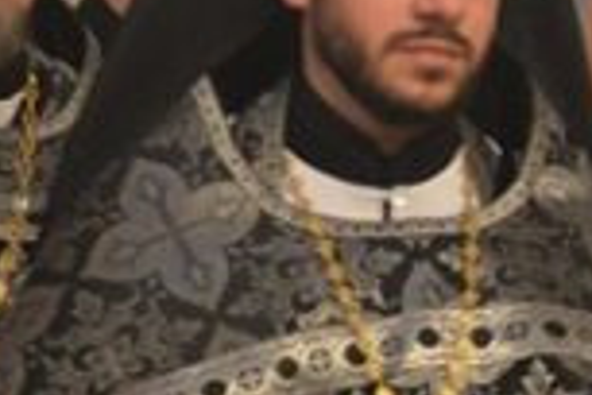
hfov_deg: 8.8
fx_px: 3733
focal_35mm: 227
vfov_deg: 6.0
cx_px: 1002
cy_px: -72
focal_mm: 34
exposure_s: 1/60
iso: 1600
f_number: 3.2
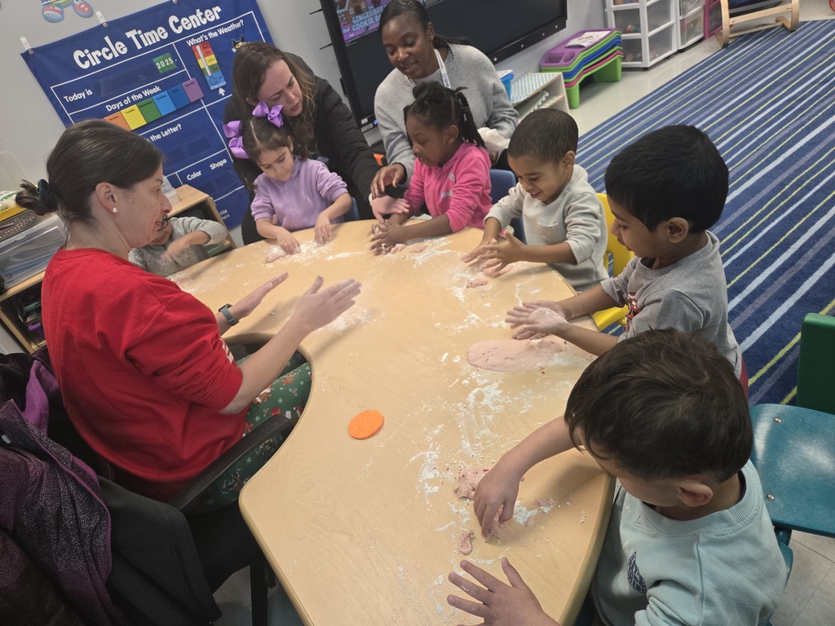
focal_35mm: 23
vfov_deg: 58.9
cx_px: 418
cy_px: 313
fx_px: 555
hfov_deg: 73.9
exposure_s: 1/120
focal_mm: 5.4
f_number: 1.8
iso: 250
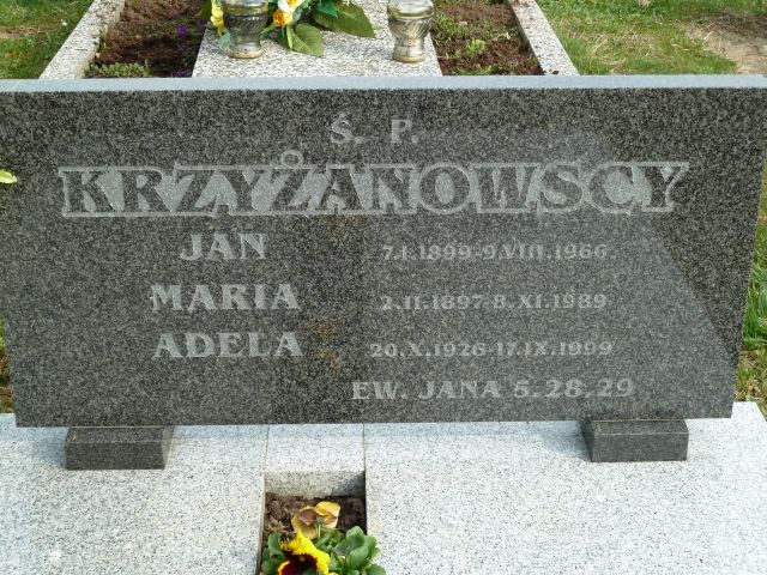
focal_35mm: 59
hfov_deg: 32.7
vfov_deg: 24.8
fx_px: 1307
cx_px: 384
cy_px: 288
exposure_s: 1/160
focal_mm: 9.7
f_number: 3.9
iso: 80
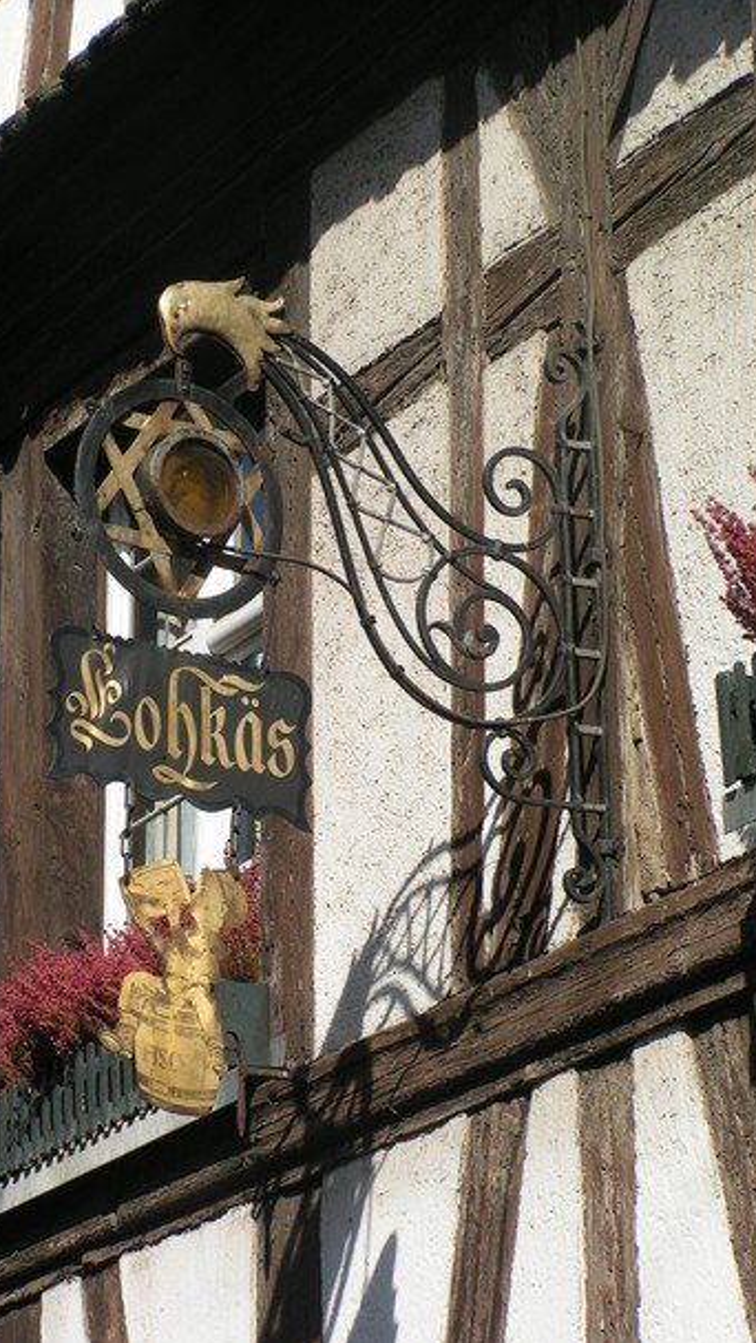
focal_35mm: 157
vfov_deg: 13.7
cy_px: 673
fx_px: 5595
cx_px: 281
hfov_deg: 7.7
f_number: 5.6
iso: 50
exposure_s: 1/400
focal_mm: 21.9
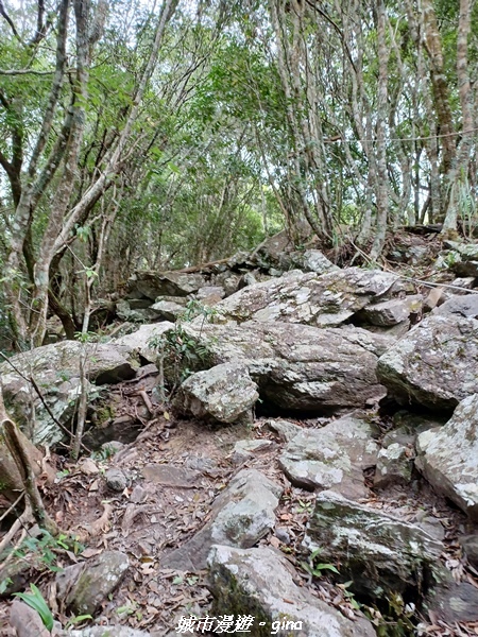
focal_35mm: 25
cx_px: 239
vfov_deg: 69.4
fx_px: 460
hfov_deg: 54.9
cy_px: 318
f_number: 1.8
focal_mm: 4.6
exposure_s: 1/49
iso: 200
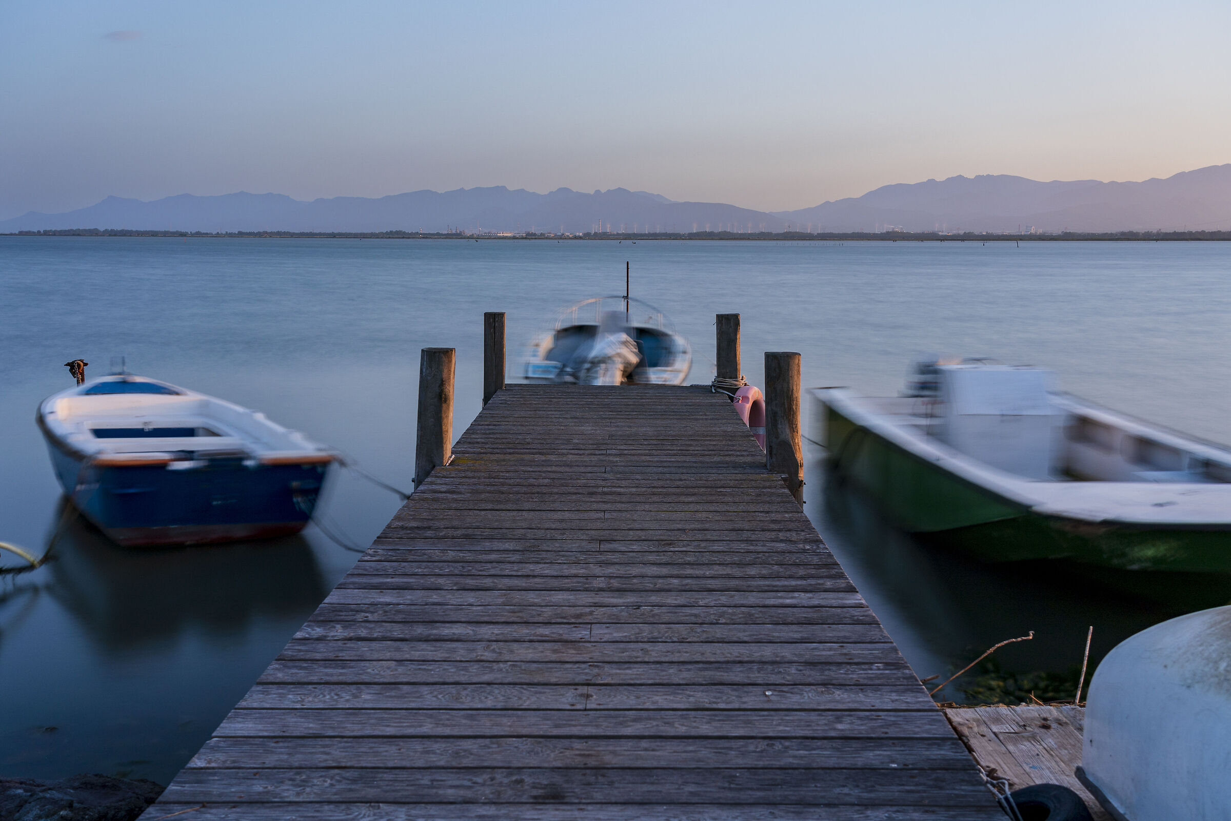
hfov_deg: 54.4
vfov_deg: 37.9
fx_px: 1197
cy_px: 410
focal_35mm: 35
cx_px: 616
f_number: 7.1
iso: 100
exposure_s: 13
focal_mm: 35
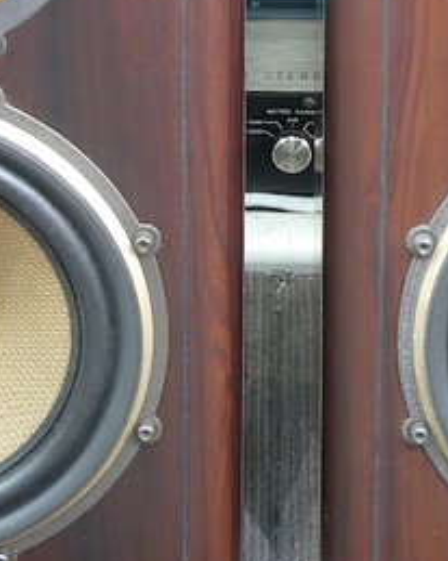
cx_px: 260
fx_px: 2637
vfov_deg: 12.0
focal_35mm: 159
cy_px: 54
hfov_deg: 9.7
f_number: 3.9
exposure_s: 1/1.3
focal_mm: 7.8
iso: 200
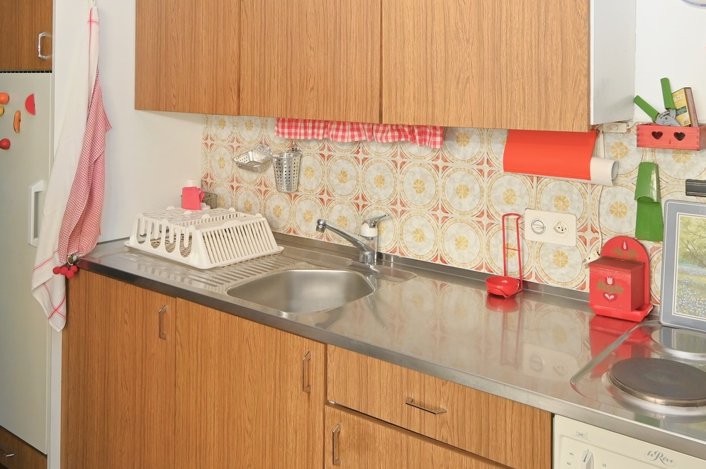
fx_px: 705
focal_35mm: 36
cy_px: 90
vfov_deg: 35.5
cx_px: 355
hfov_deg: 53.2
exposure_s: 1/60
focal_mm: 14
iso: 400
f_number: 4
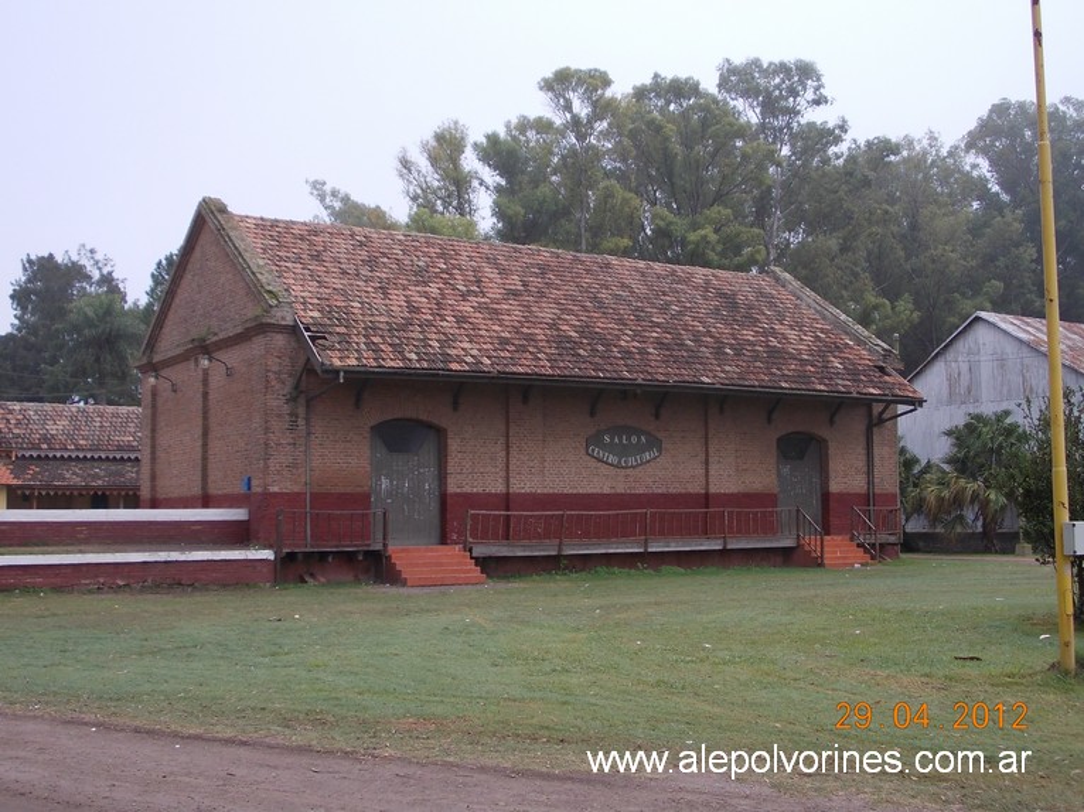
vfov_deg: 33.6
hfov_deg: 43.9
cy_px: 406
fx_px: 1346
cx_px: 542
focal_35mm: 43
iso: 80
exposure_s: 1/400
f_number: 3.3
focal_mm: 6.1
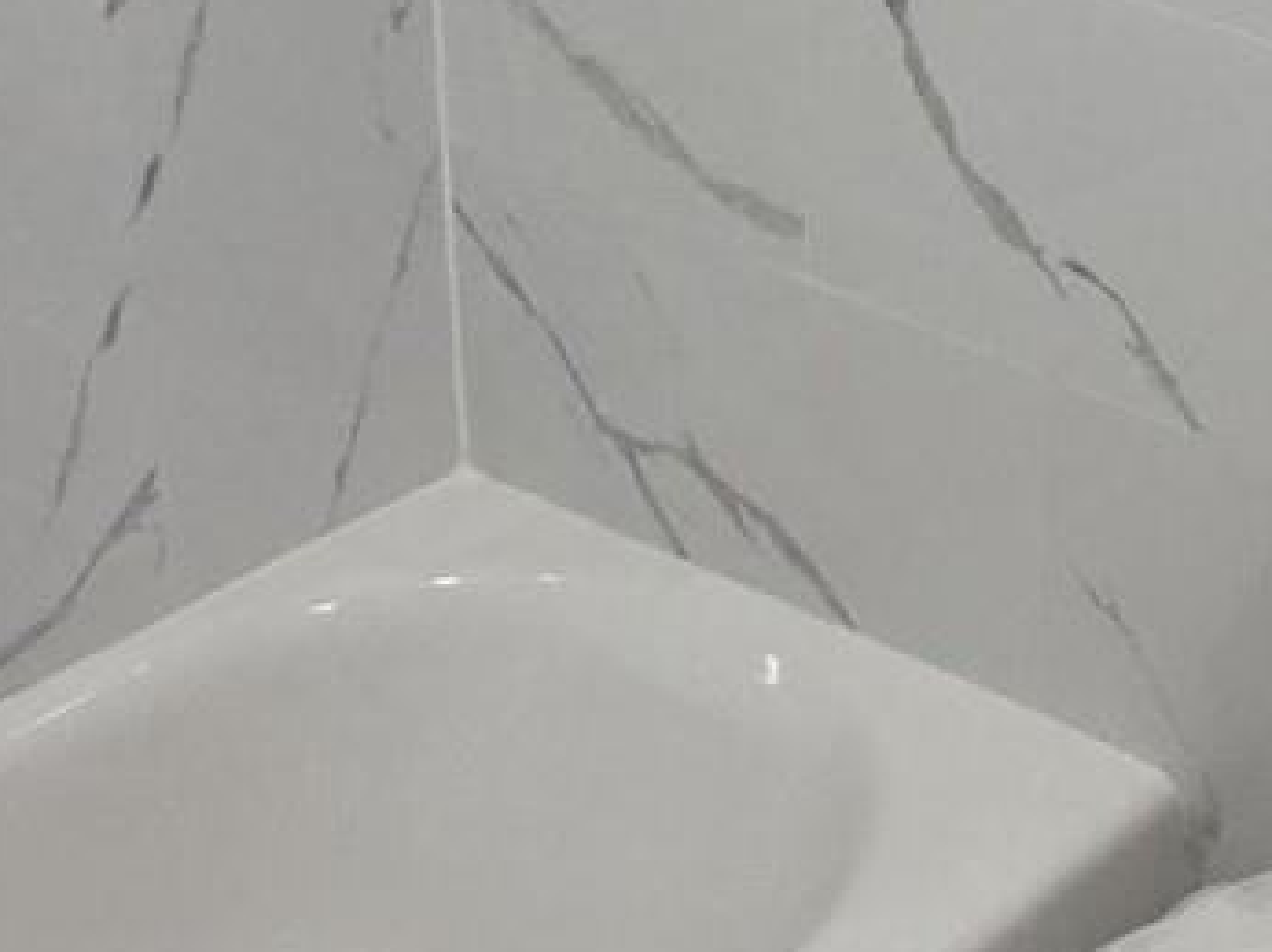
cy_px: 213
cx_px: 1566
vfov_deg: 19.0
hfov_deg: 23.0
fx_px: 2827
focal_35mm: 77
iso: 200
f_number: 1.9
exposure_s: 1/120
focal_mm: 2.2
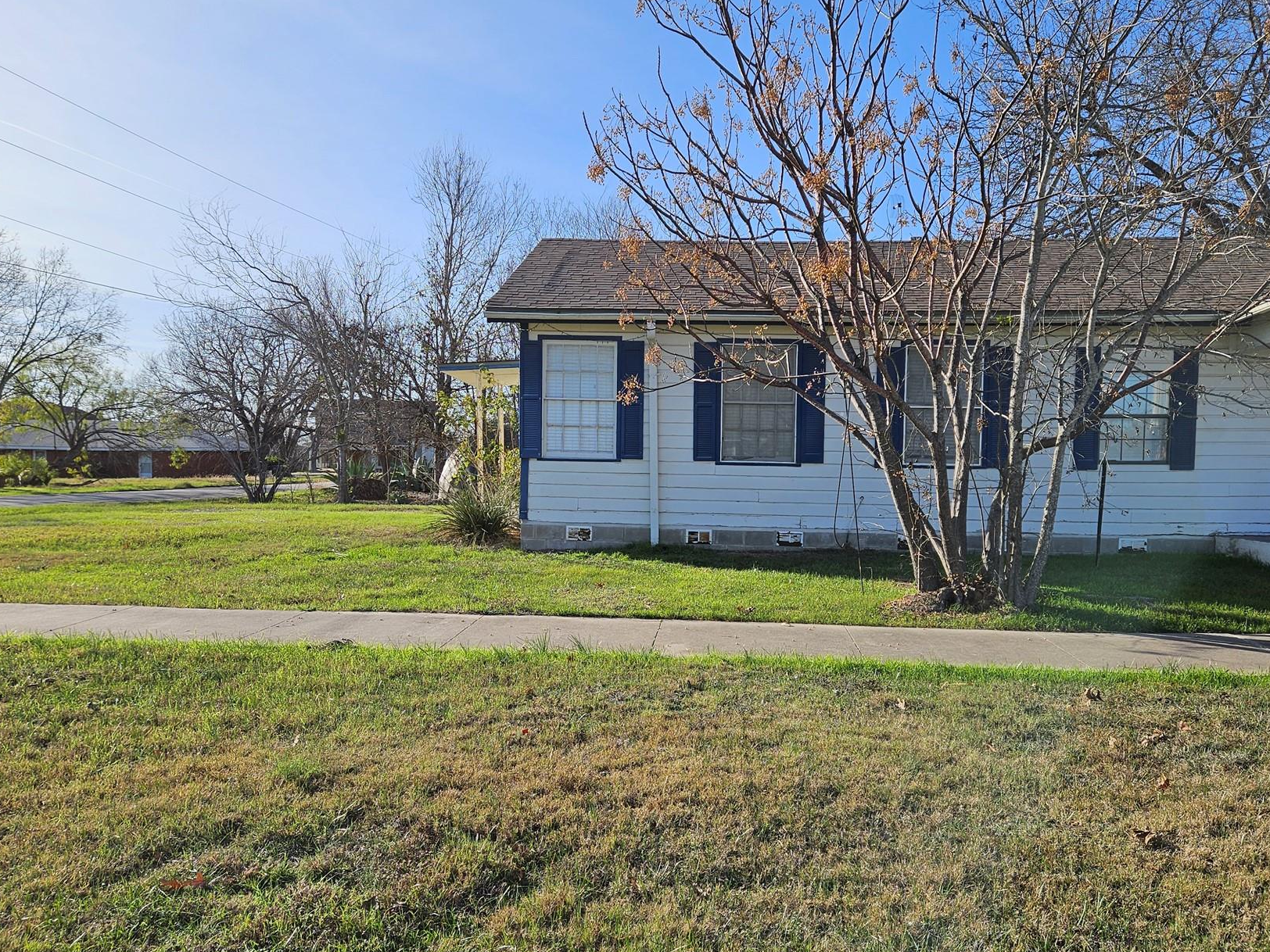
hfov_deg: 61.6
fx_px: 1064
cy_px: 510
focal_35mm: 29
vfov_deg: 48.2
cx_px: 678
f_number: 1.8
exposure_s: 1/1864
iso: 25
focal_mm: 5.4
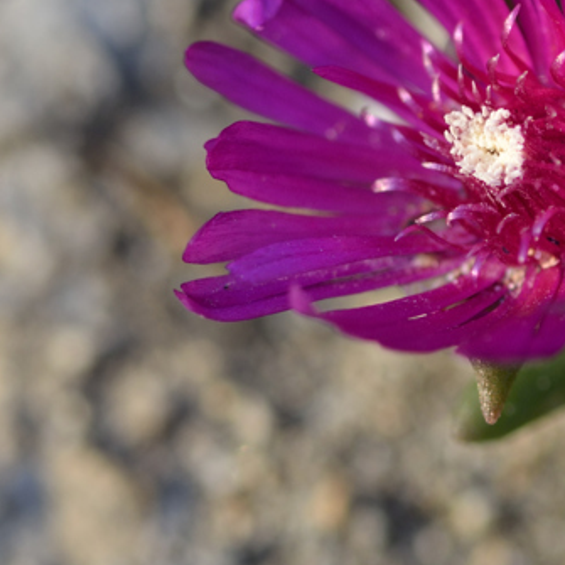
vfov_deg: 4.3
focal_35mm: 408
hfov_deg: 4.3
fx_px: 7540
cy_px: 123
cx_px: 366
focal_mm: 105
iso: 100
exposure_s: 1/100
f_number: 4
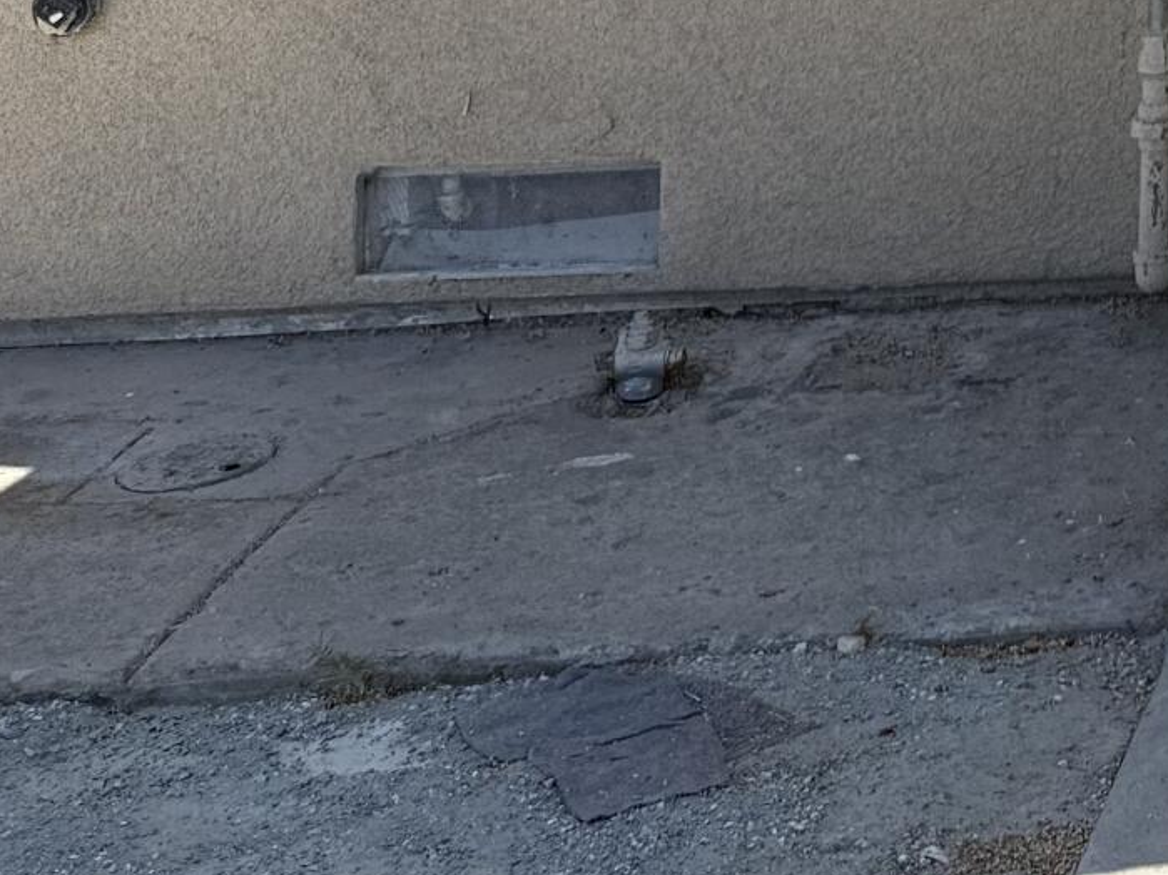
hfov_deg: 15.6
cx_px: 2252
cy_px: -937
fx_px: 3475
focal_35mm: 103
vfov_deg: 12.5
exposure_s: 1/2611
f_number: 1.78
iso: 80
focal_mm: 6.76
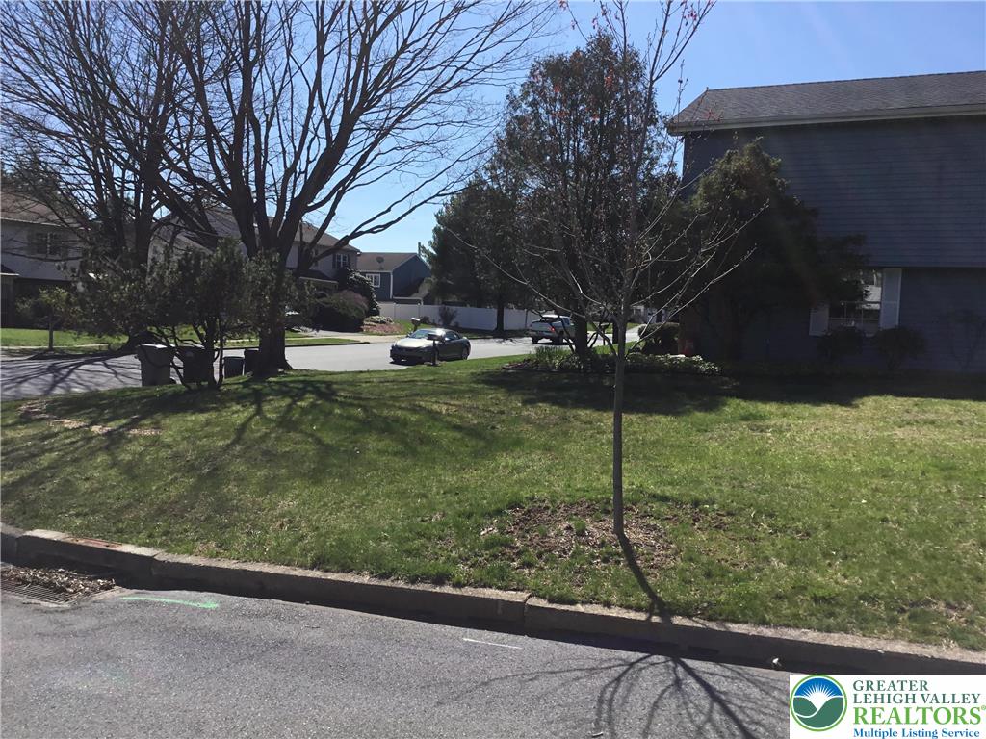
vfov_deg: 45.4
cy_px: 370
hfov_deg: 58.4
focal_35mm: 31
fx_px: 883
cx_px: 493
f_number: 2.4
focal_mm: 3.3
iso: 25
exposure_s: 1/1404
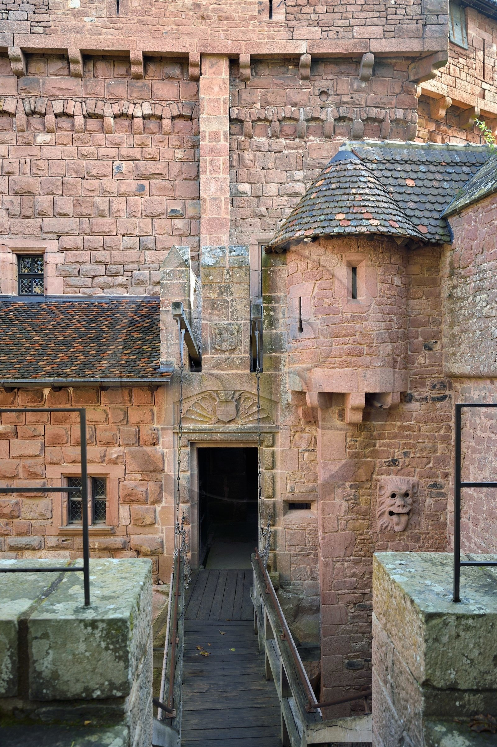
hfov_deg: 41.1
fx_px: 663
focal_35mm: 32
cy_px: 374
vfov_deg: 58.7
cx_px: 248
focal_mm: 32
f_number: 7.1
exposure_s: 1/80
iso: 200
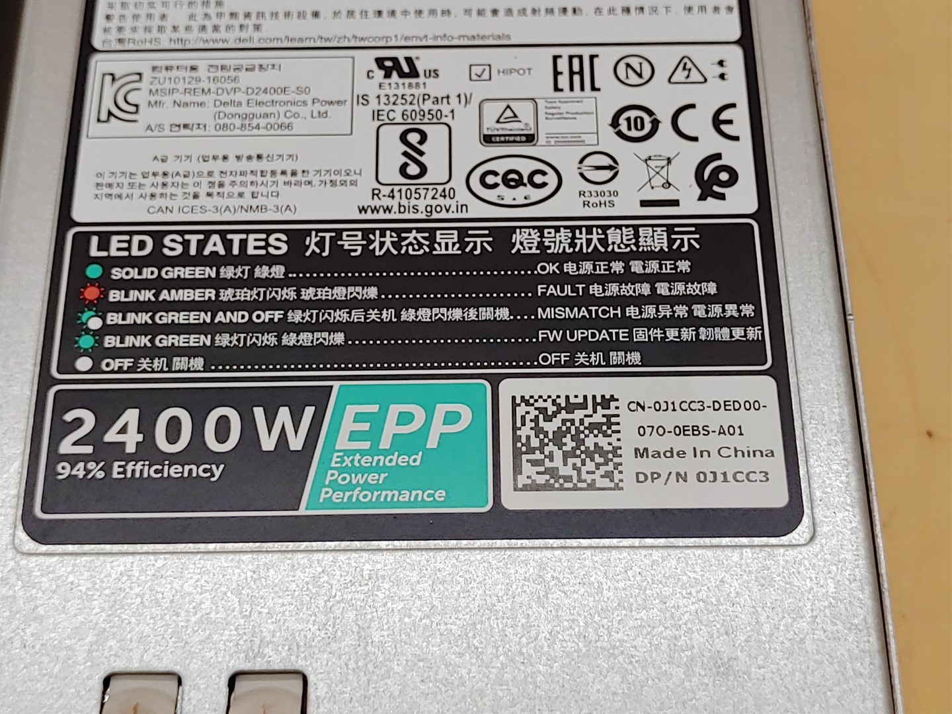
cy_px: 357
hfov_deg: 31.2
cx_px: 476
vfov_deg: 23.7
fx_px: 1705
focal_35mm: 62
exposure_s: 1/156
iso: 50
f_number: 1.8
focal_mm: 4.36
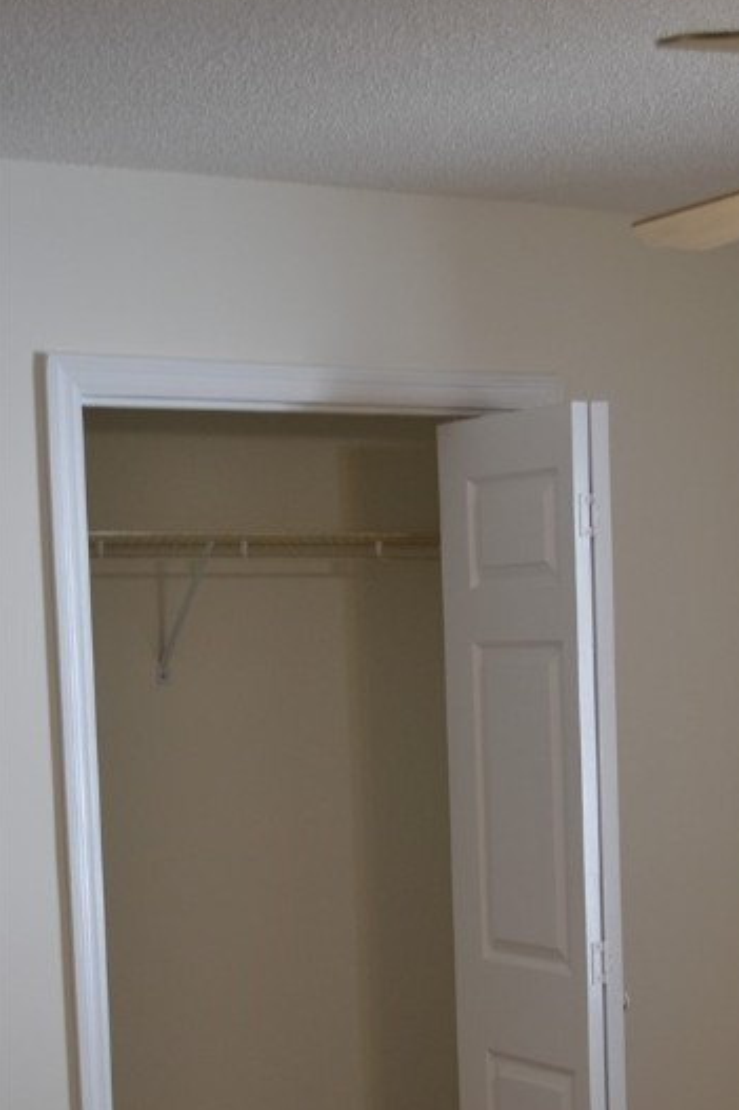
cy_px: 794
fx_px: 2157
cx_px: 535
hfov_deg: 19.3
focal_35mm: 70
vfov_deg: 28.5
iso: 500
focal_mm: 32
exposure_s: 1/60
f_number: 4.8
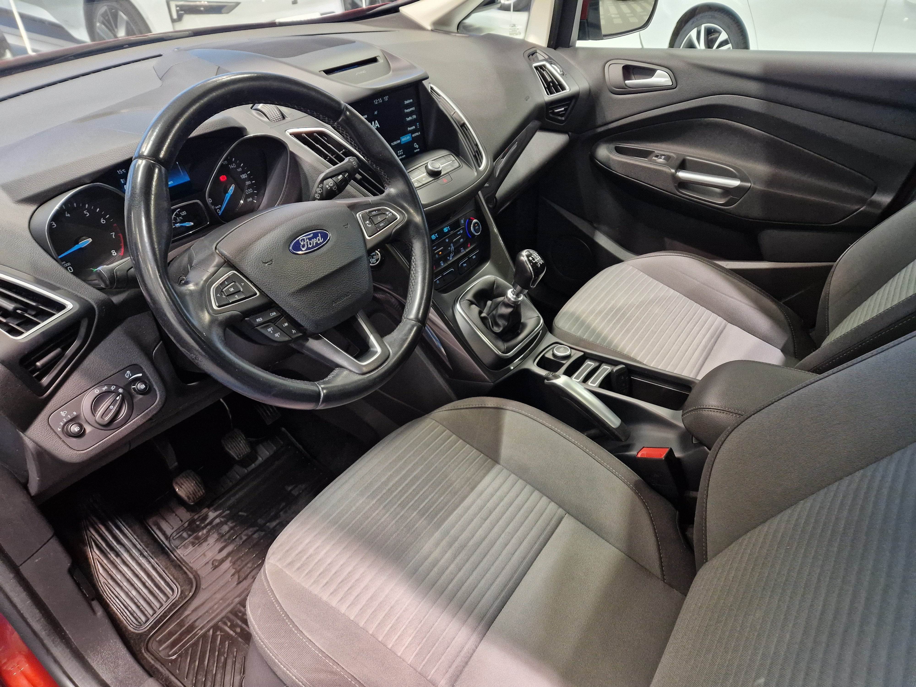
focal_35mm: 23
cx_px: 458
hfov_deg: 73.9
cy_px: 344
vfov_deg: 58.9
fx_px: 609
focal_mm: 5.4
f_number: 1.8
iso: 400
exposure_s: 1/100
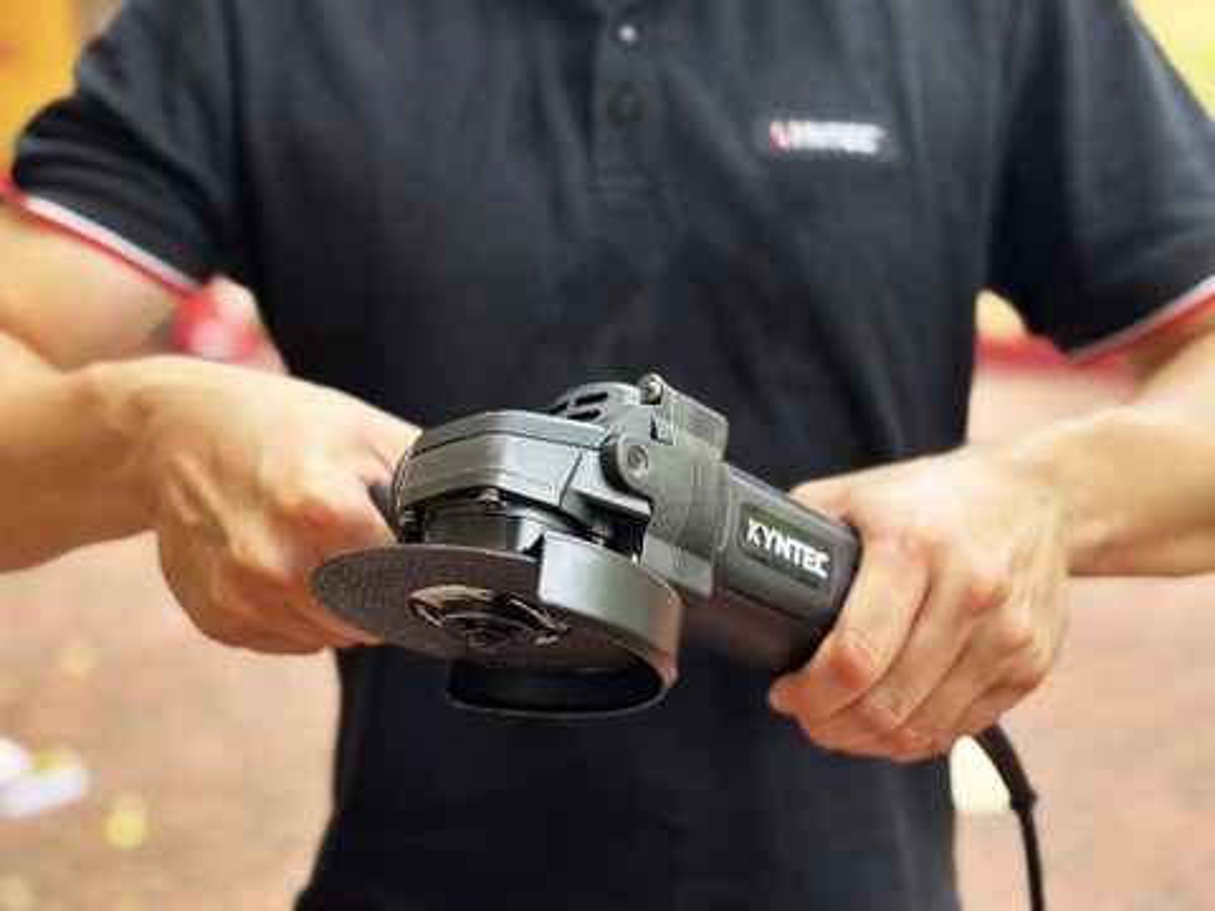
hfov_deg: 39.7
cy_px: 456
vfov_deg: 30.3
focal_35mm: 48
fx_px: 1685
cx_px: 608
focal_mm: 6.86
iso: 125
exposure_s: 1/102
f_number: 1.78
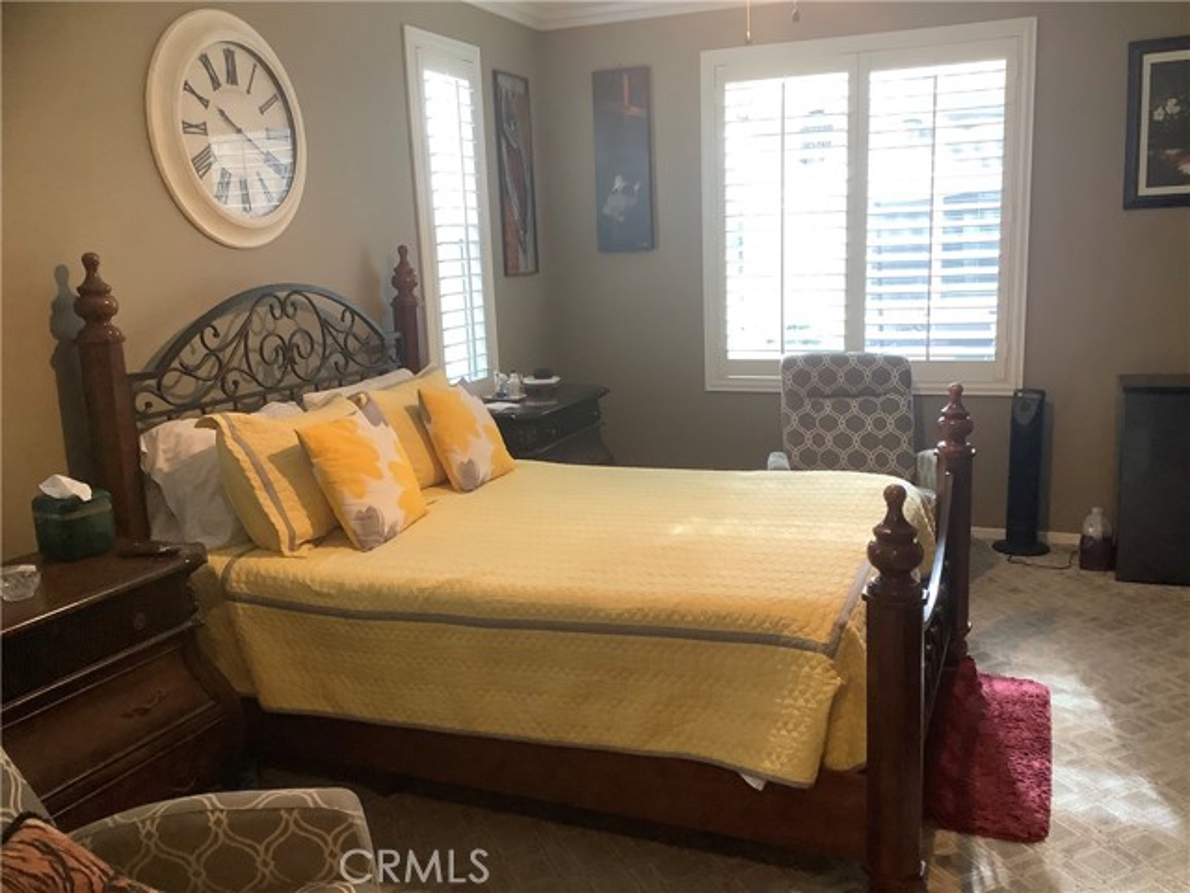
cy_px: 446
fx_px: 1066
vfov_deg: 45.4
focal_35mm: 31
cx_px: 595
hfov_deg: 58.4
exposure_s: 1/60
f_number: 2.4
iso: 200
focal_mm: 3.3
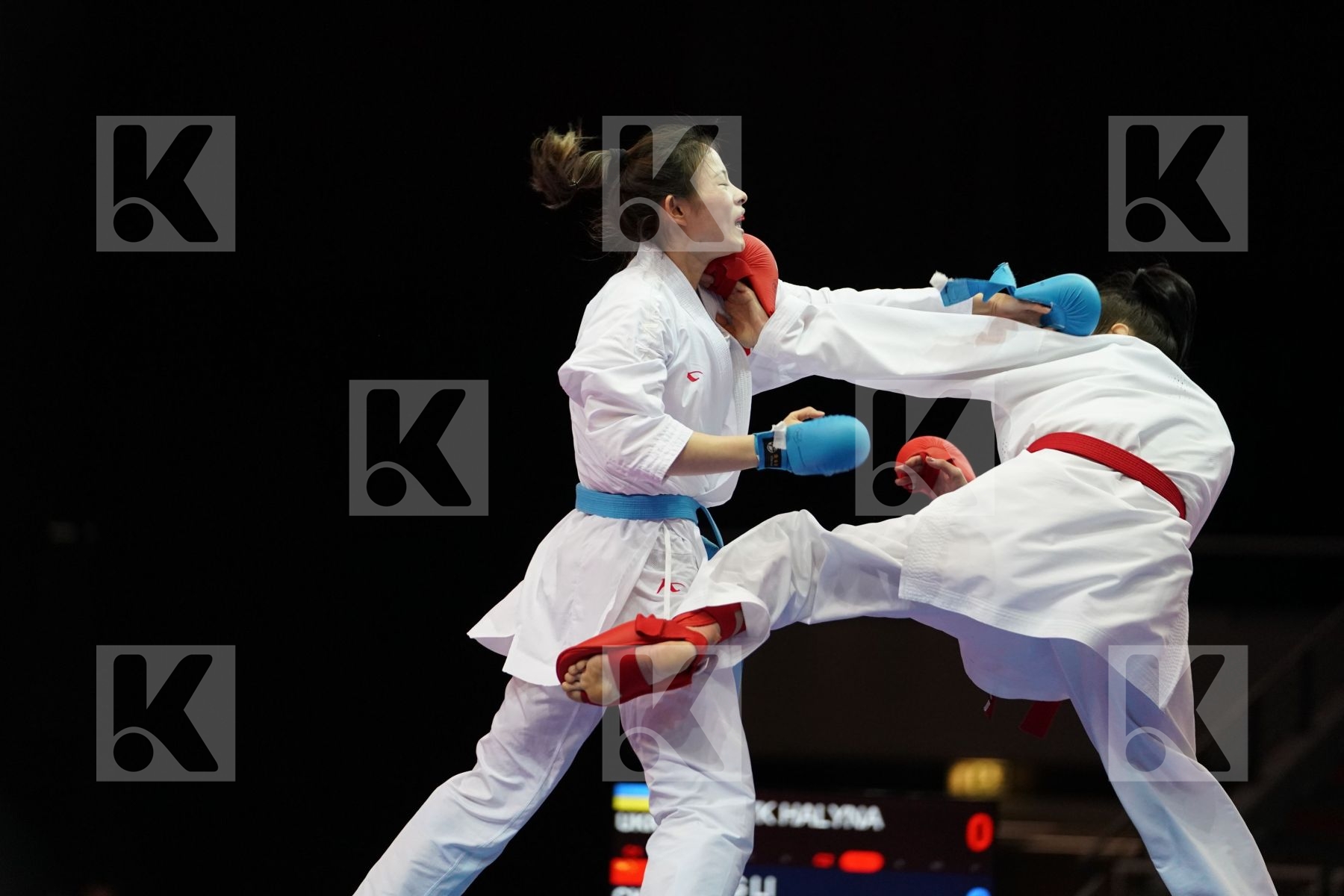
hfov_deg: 12.3
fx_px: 6234
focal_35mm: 167
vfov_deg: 8.2
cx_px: 672
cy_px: 448
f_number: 2.8
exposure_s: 1/1000
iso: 3200
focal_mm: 167
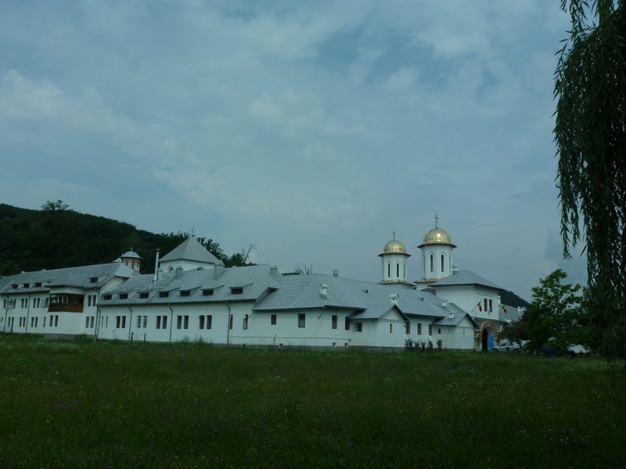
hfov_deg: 60.0
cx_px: 313
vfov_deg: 46.8
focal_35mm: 30
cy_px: 234
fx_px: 543
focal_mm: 5.4
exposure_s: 1/640
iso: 100
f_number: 5.6
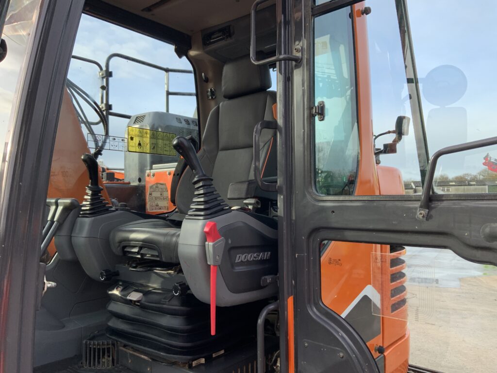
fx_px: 416
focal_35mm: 29
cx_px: 248
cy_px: 186
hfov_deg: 61.7
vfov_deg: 48.2
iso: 16
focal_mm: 3
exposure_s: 1/284
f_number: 1.8
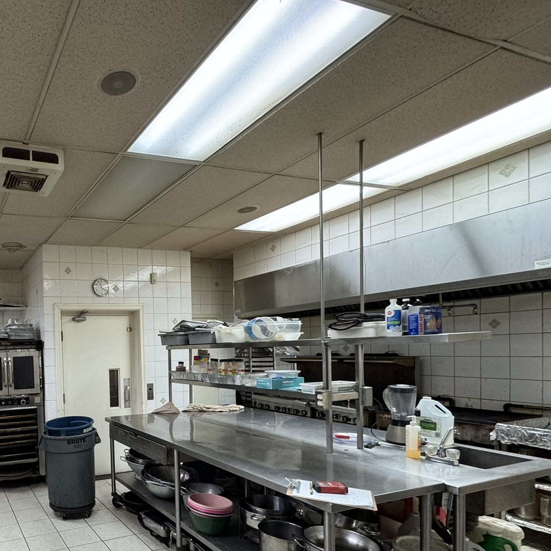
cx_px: 68
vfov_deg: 67.9
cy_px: 362
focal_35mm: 22
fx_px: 396
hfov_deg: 60.4
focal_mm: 2.22
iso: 160
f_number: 2.2
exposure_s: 1/60
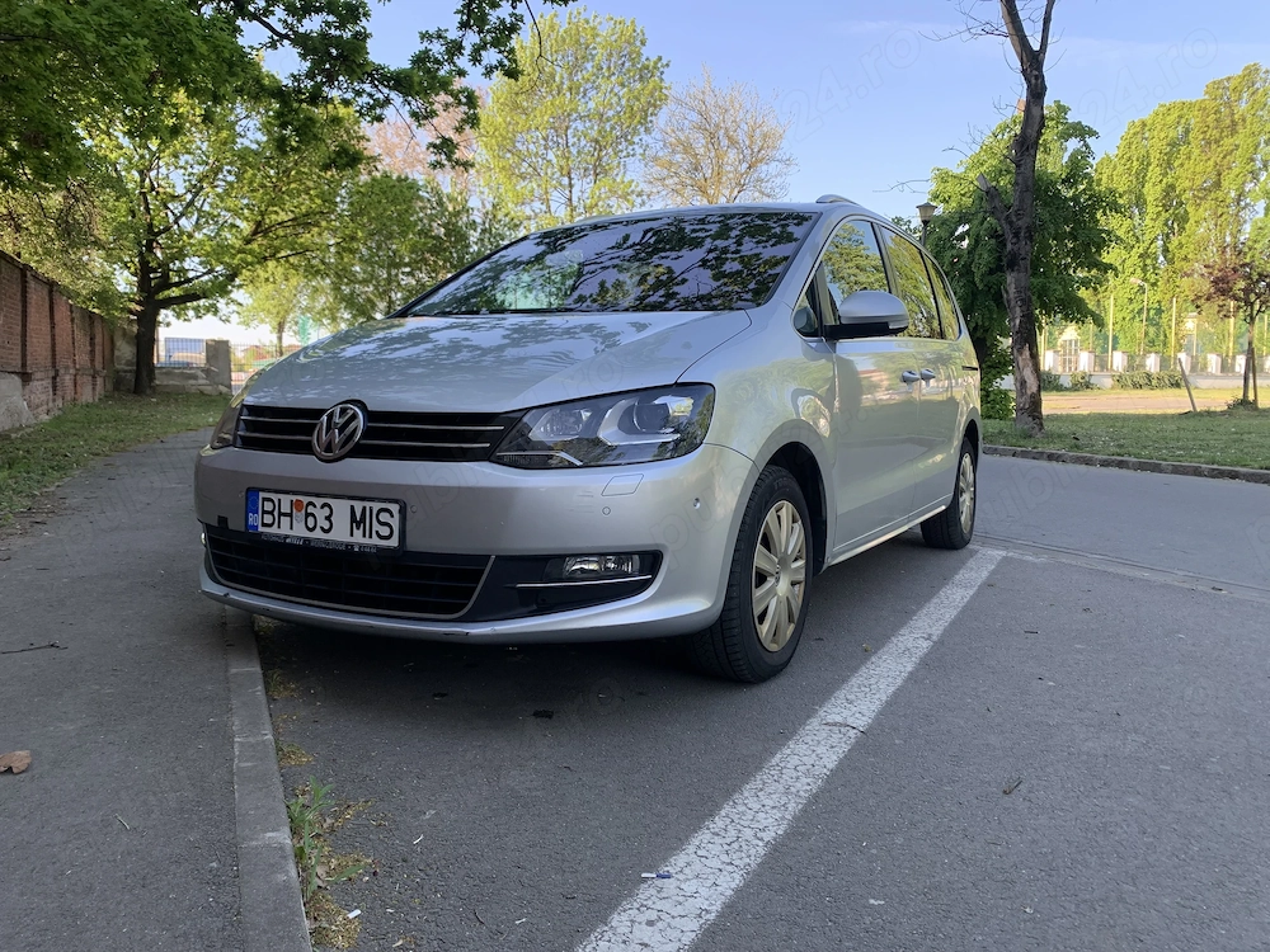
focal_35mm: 26
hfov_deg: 67.3
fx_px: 954
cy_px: 476
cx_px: 635
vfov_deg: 53.1
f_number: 1.8
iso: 25
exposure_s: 1/226
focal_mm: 4.25
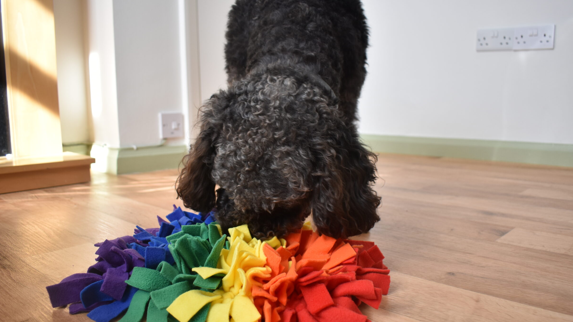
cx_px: 302
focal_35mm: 30
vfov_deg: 38.9
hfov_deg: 64.3
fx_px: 456
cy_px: 181
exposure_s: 1/125
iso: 400
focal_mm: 18
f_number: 3.5
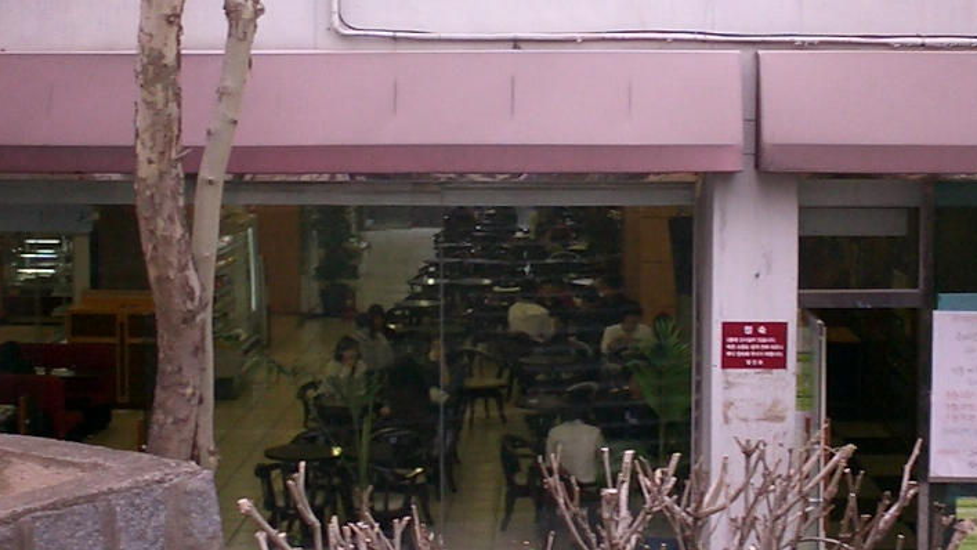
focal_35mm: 73
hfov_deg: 29.0
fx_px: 1892
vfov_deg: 16.5
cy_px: 198
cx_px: 507
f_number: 3.5
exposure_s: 1/60
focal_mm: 5.6
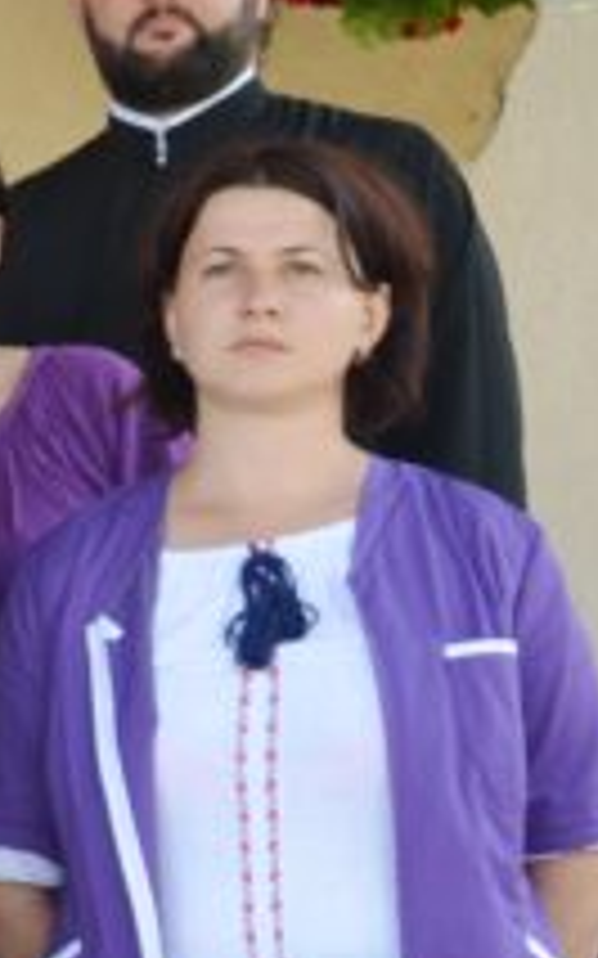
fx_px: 4592
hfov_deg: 6.5
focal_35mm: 176
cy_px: 607
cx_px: -1443
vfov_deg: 11.9
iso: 200
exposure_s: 1/125
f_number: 5.6
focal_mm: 24
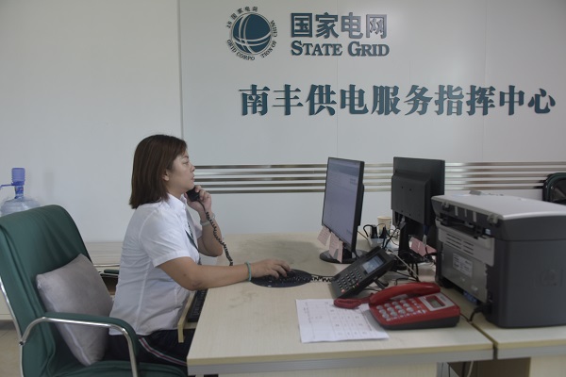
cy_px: 188
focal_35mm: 28
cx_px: 283
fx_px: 440
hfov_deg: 65.5
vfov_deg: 46.4
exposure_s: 1/60
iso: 800
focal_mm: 28
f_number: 5.6
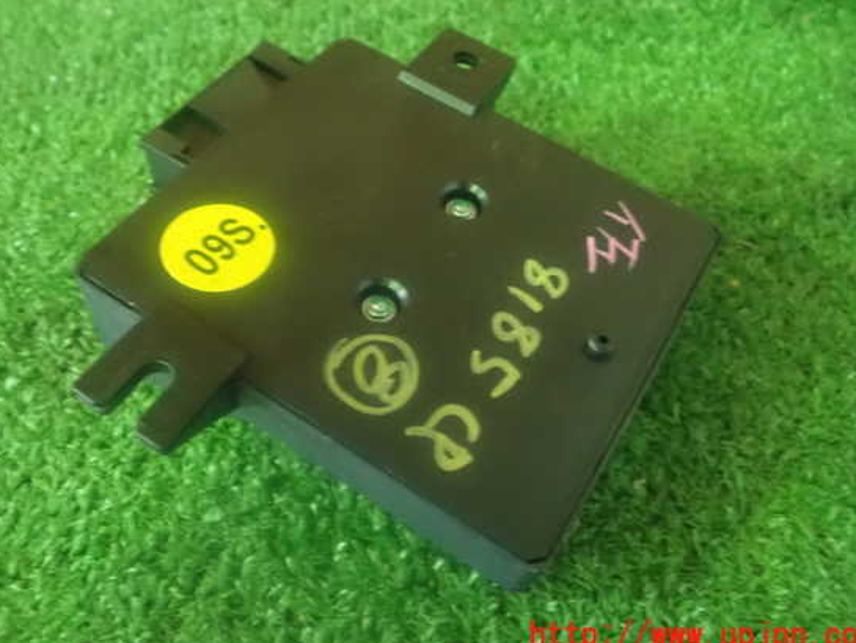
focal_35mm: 33
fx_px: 816
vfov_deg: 42.9
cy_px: 302
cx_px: 413
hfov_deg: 55.3
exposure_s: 1/15
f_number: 2.3
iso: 1600
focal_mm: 5.5
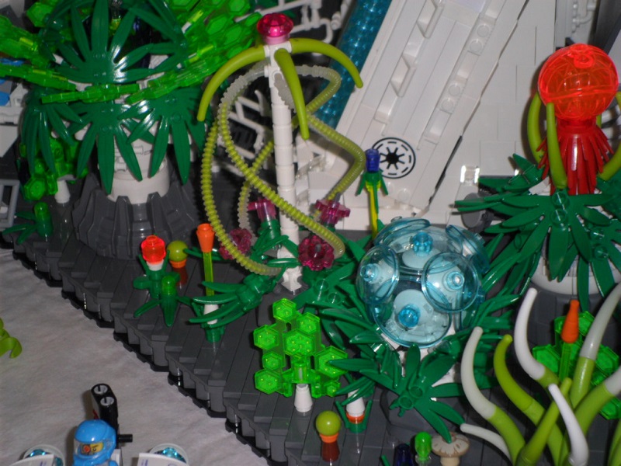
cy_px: 233
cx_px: 310
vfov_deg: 11.0
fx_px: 2422
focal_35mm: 135
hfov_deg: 14.6
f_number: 5.9
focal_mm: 24.5
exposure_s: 1/90
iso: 100
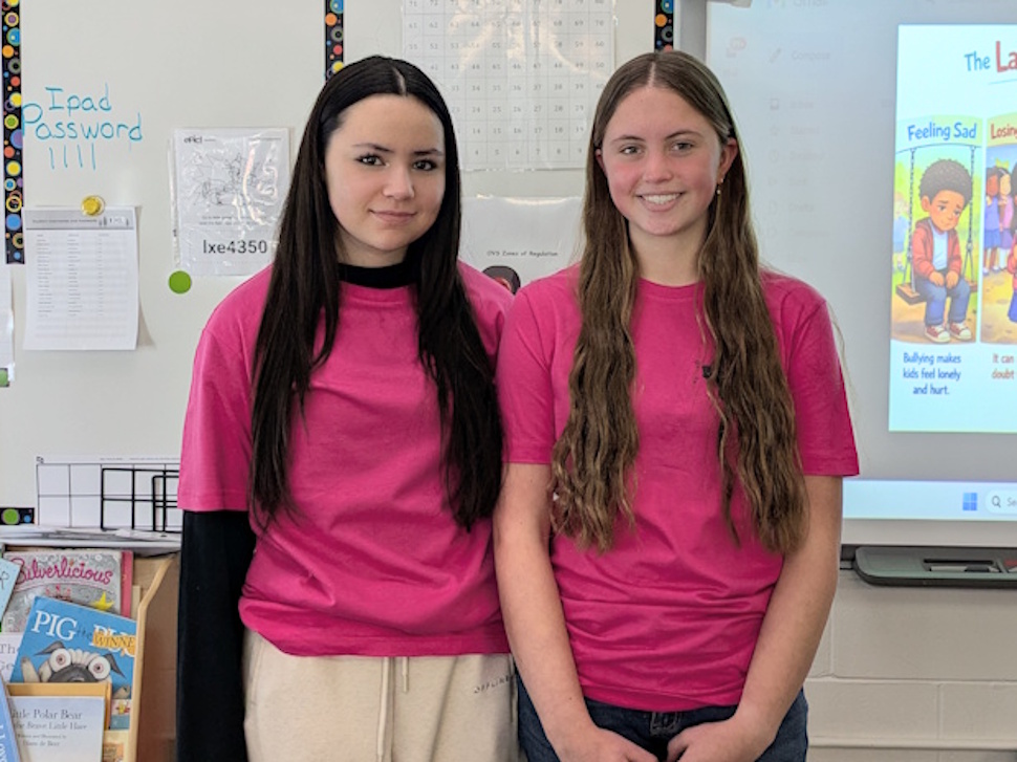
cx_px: 508
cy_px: 381
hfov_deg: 69.4
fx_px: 734
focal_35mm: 25
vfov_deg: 54.9
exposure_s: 1/60
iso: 57
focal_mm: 5.43
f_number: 1.89
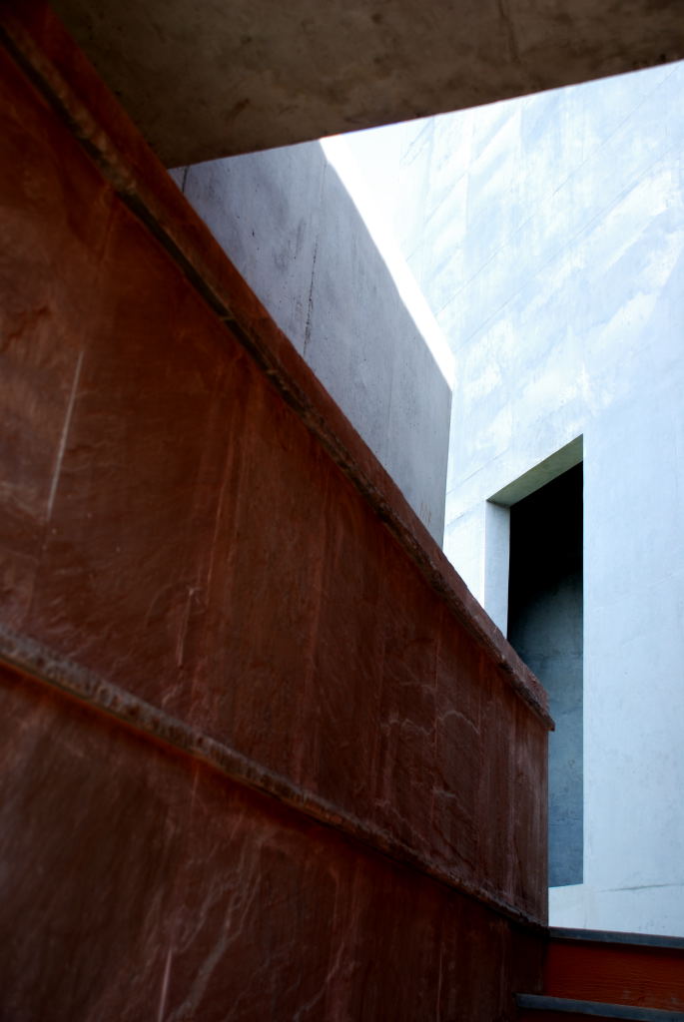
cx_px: 342
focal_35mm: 39
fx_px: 1109
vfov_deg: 49.5
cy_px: 511
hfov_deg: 34.3
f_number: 4
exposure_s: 1/100
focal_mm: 26
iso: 100
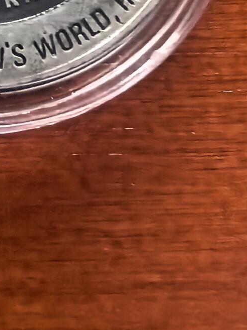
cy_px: -113
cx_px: -61
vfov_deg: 25.0
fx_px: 628
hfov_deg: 20.6
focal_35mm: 66
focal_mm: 1.68
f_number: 2.2
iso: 800
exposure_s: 1/25
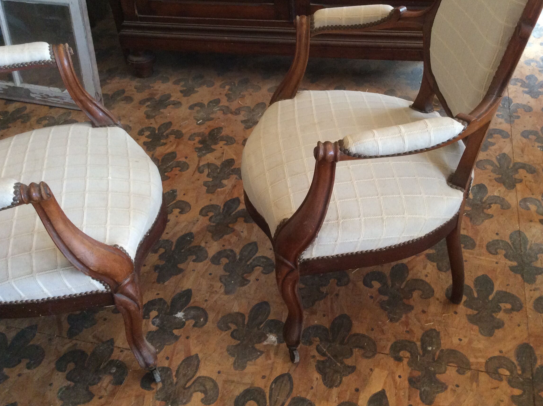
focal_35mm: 36
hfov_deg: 51.4
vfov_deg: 39.5
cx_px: 291
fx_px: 564
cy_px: 183
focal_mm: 3.3
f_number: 2.4
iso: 160
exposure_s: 1/25
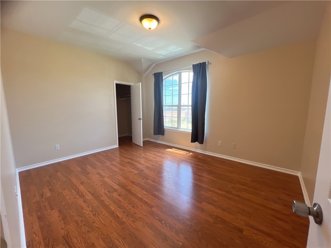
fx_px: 124
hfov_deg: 106.2
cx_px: 166
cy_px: 124
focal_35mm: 13
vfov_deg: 89.9
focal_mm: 1.57
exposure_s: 1/60
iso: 125
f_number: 1.8
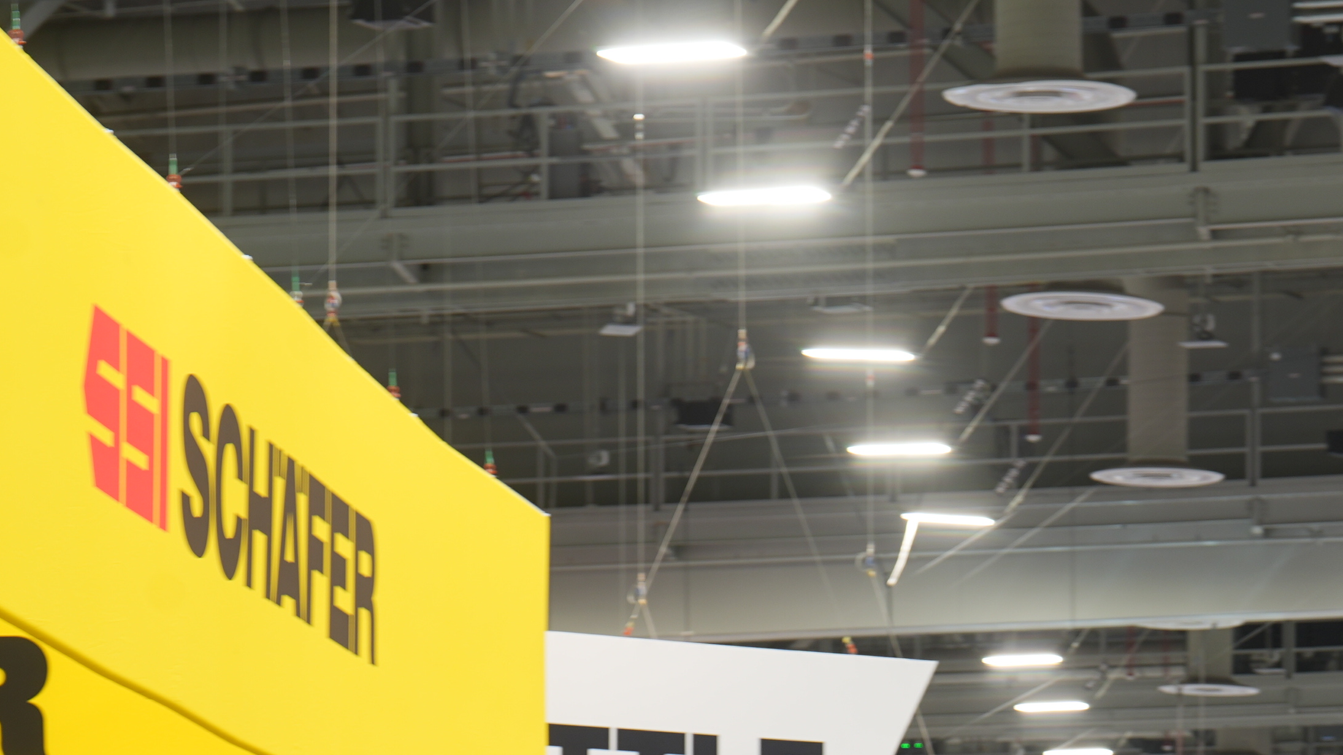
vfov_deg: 5.9
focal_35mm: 205
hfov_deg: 10.4
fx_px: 7300
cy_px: 887
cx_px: 1336
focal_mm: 93
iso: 100
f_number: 6.3
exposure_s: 1/5
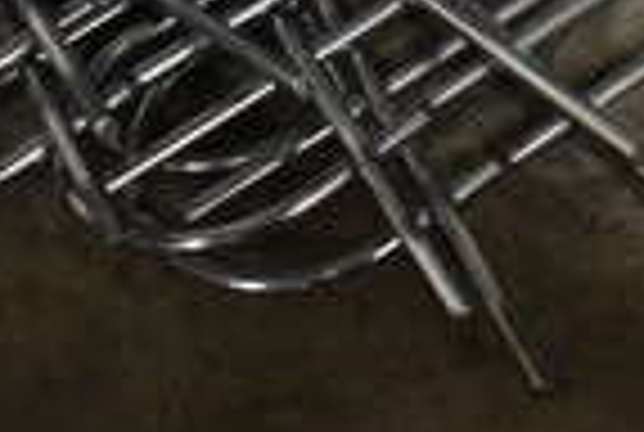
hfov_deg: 16.6
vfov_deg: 11.0
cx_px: 883
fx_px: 2061
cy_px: -396
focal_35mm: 115
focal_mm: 18
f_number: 3.5
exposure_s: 1/125
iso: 3600
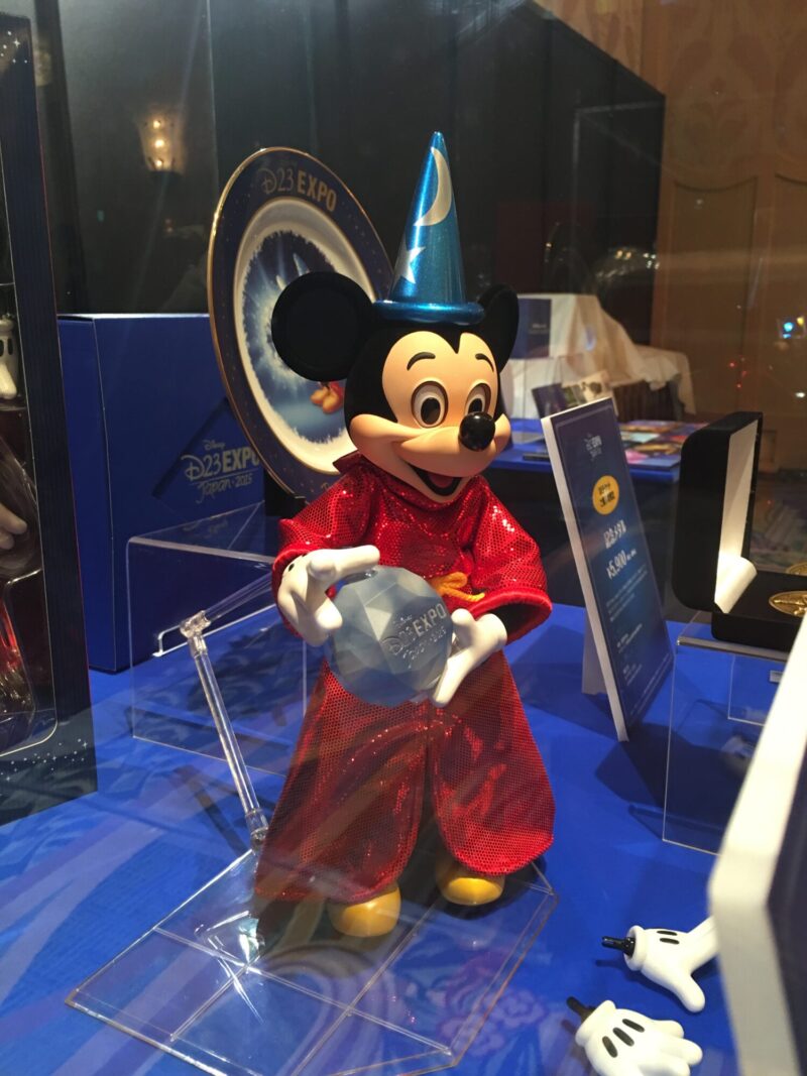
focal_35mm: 29
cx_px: 404
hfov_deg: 48.2
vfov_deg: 61.7
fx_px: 902
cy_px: 538
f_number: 2.2
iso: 64
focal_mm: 4.15
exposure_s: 1/15
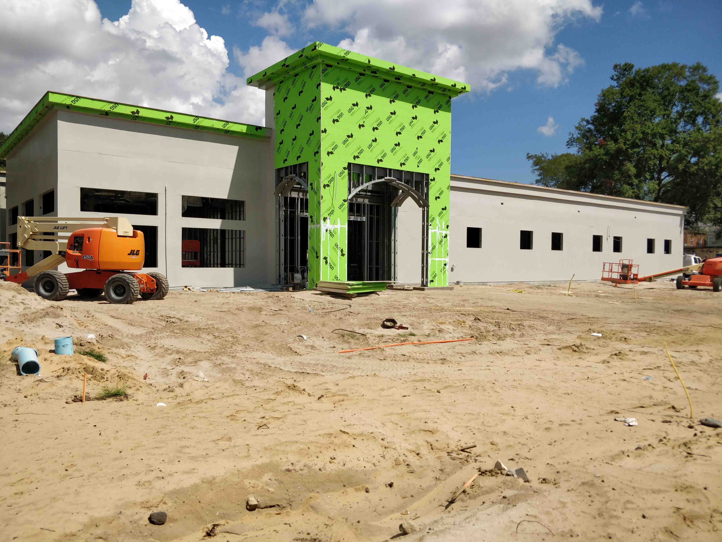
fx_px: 501
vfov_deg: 56.8
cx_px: 361
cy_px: 271
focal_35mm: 24
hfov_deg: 71.6
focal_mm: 4.1
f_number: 1.7
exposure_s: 1/2461
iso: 125
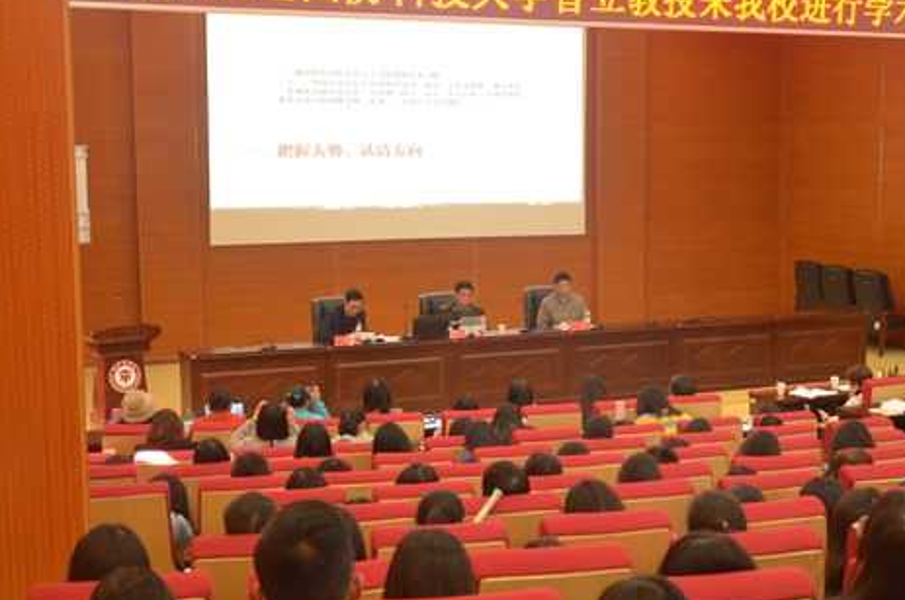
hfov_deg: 33.6
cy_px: 298
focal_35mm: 59
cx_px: 616
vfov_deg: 22.9
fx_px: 1481
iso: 1400
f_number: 4
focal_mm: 28
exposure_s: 1/30
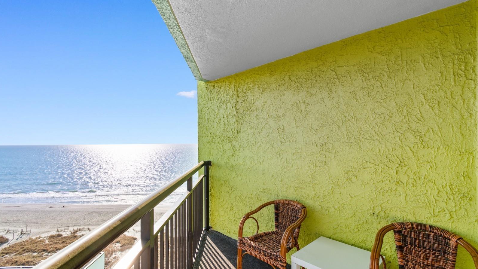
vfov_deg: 67.0
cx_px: 236
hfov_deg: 99.4
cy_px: 141
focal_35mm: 16
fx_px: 203
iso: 100
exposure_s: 1/160
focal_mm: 10
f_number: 6.3
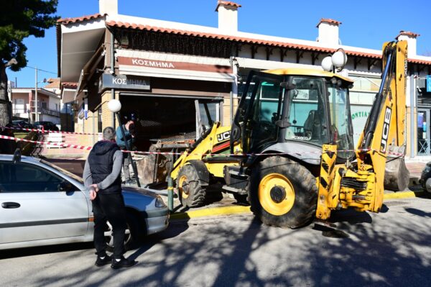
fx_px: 377
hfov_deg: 59.5
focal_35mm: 32
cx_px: 216
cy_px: 144
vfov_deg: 41.6
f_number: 5
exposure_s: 1/640
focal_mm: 31.5
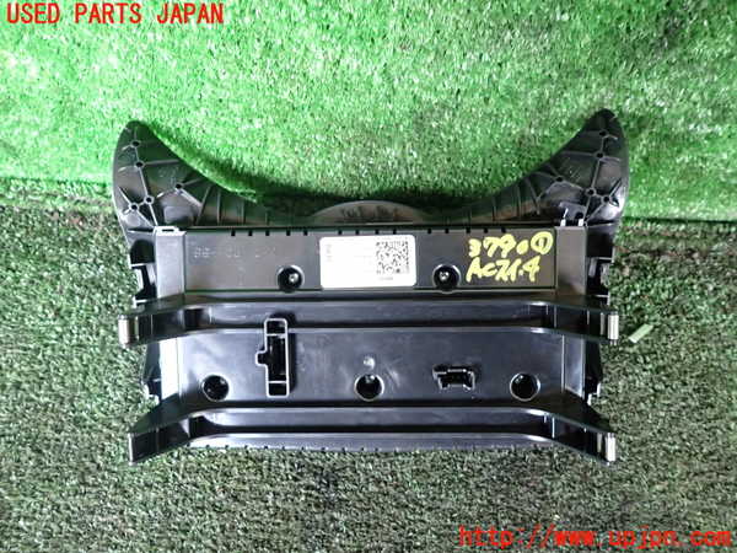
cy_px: 276
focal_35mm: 25
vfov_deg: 54.9
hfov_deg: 69.4
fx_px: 532
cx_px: 368
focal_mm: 4.5
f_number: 2
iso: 400
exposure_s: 1/30
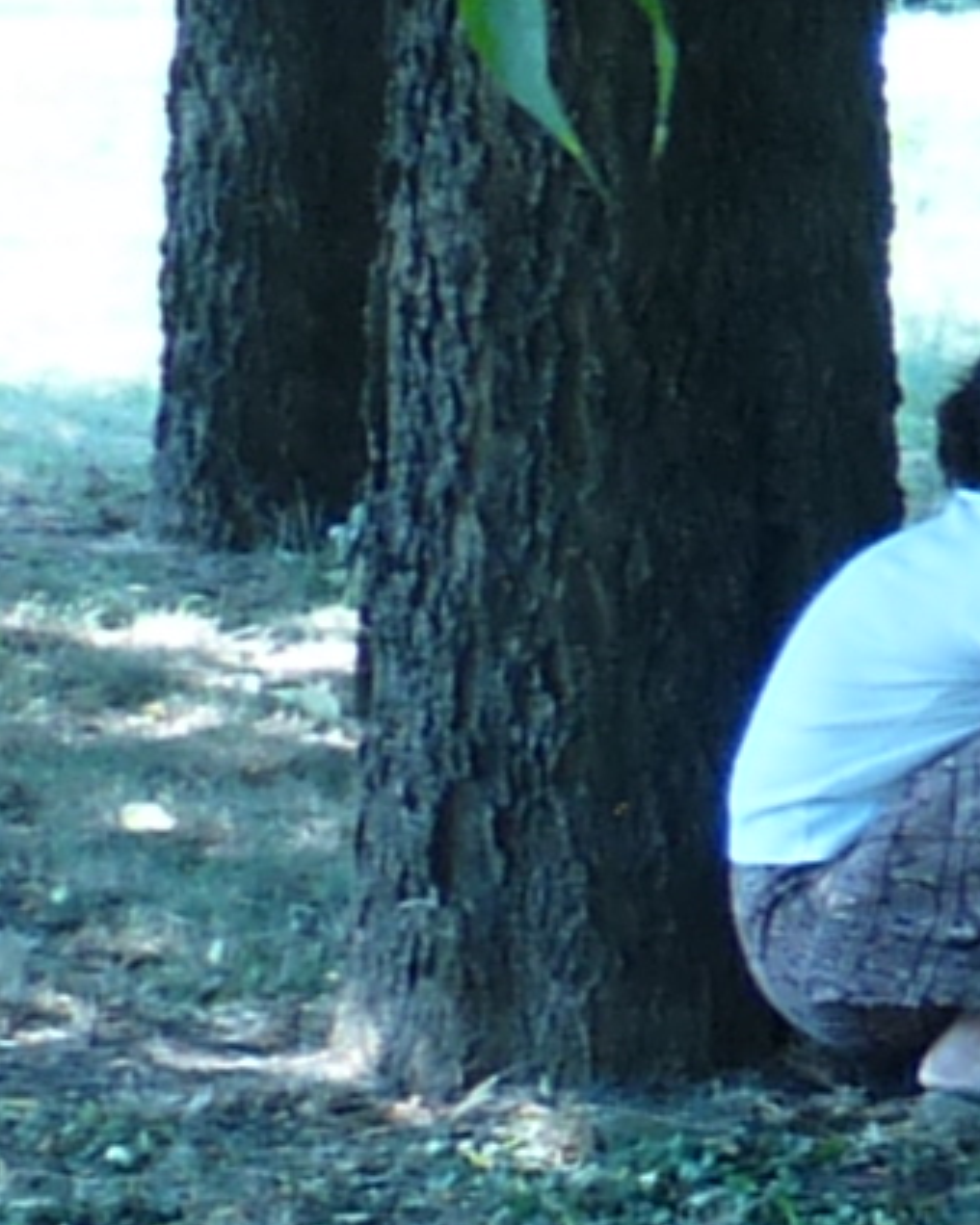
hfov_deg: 5.5
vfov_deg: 8.5
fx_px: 8233
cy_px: 806
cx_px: 4530
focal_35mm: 227
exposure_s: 1/100
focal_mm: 4.8
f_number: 2.8
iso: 100
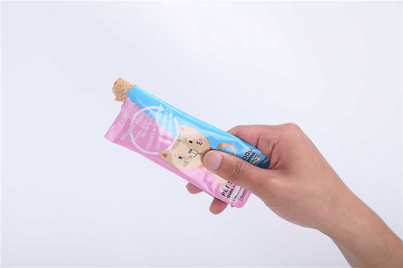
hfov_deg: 19.5
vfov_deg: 13.0
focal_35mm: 105
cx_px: 202
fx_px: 1174
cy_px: 134
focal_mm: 105
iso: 125
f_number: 11
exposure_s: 1/125
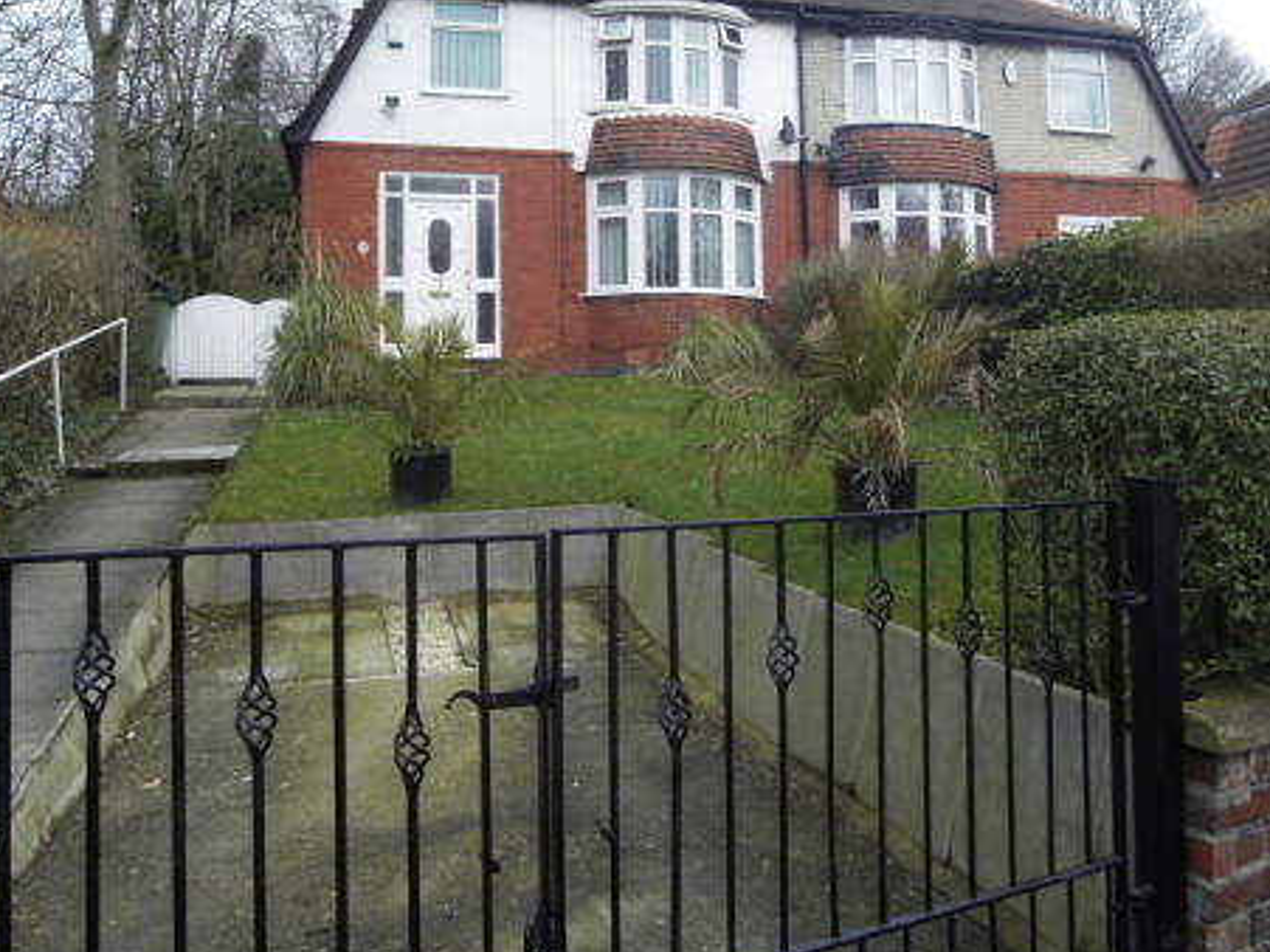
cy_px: 365
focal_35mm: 31
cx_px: 649
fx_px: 1137
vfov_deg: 45.1
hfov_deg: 58.4
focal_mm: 4.3
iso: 80
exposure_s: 1/80
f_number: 7.3
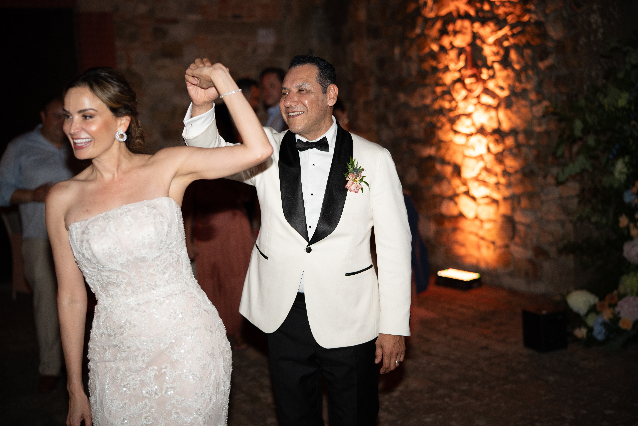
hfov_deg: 39.6
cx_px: 319
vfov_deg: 27.0
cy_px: 213
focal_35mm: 50
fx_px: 886
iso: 800
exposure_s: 1/125
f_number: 1.8
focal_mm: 50
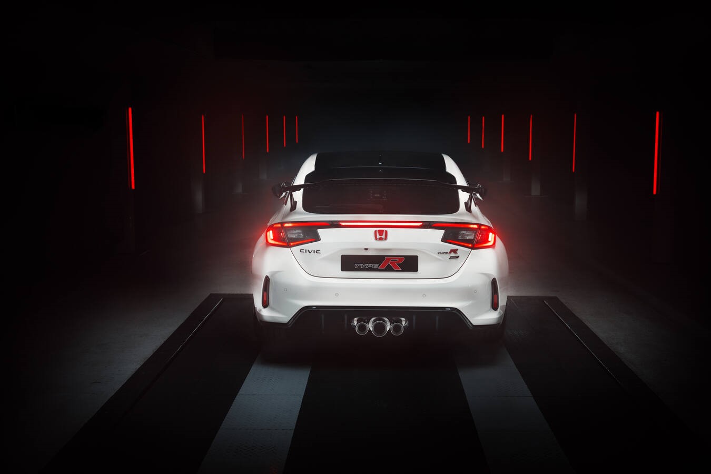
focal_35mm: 43
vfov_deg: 31.2
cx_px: 356
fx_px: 849
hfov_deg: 45.4
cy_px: 237
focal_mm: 43
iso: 800
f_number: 4
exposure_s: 1/400
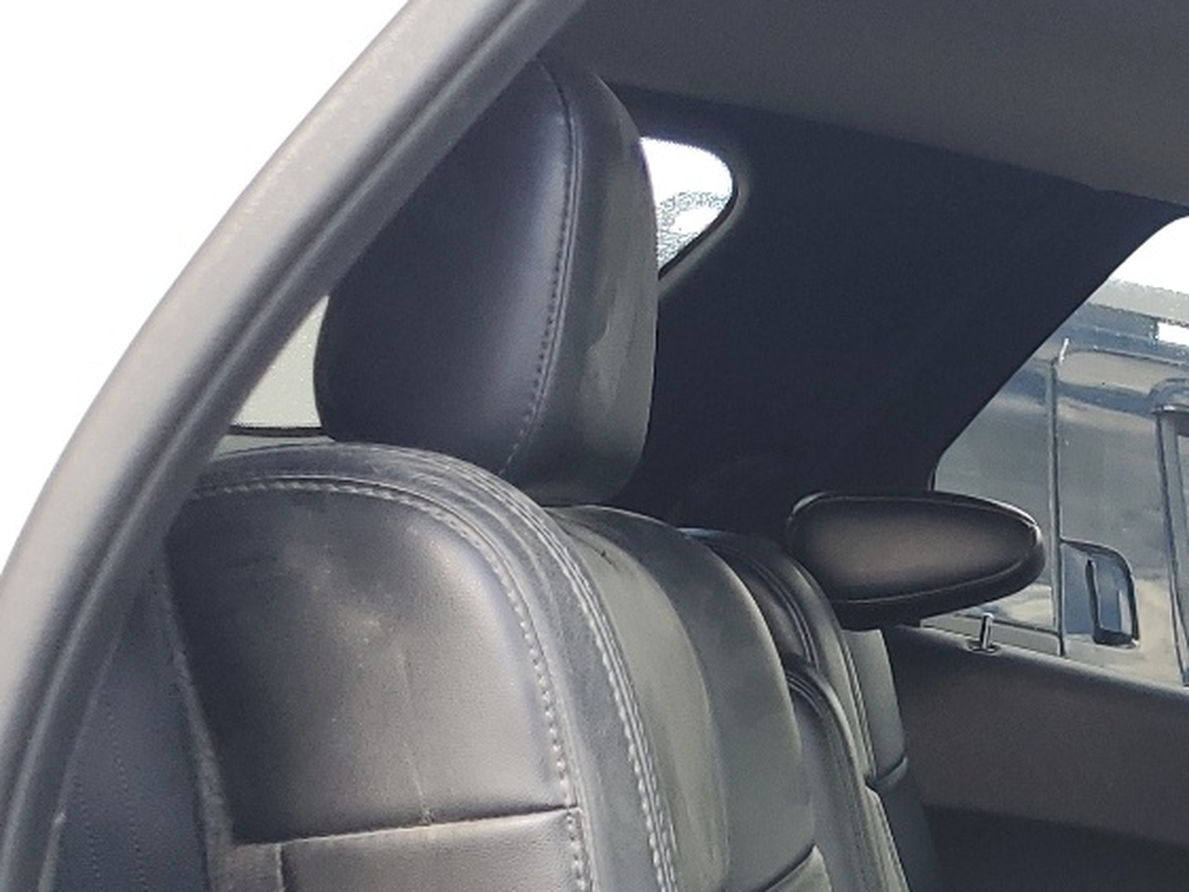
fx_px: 2543
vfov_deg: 18.4
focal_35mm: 74
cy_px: 1190
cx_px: 1667
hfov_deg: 22.6
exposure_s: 1/120
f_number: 1.5
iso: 54
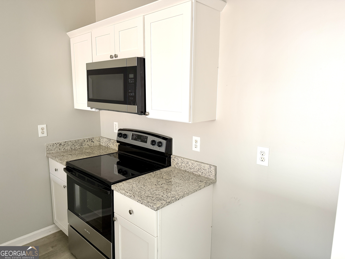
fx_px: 239
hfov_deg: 71.6
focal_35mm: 24
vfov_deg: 56.8
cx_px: 172
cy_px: 130
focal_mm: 6.76
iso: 200
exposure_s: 1/71
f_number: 1.78
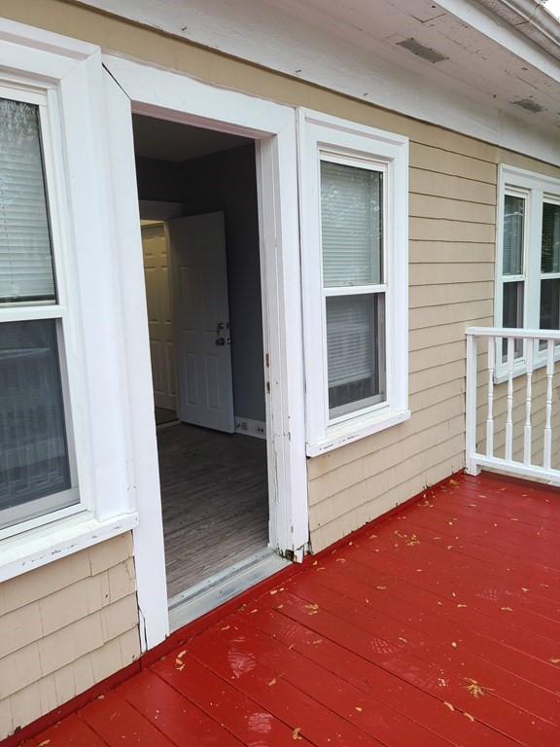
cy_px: 374
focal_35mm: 26
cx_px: 280
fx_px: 561
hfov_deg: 53.1
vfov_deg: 67.3
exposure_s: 1/148
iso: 40
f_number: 1.8
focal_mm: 5.4
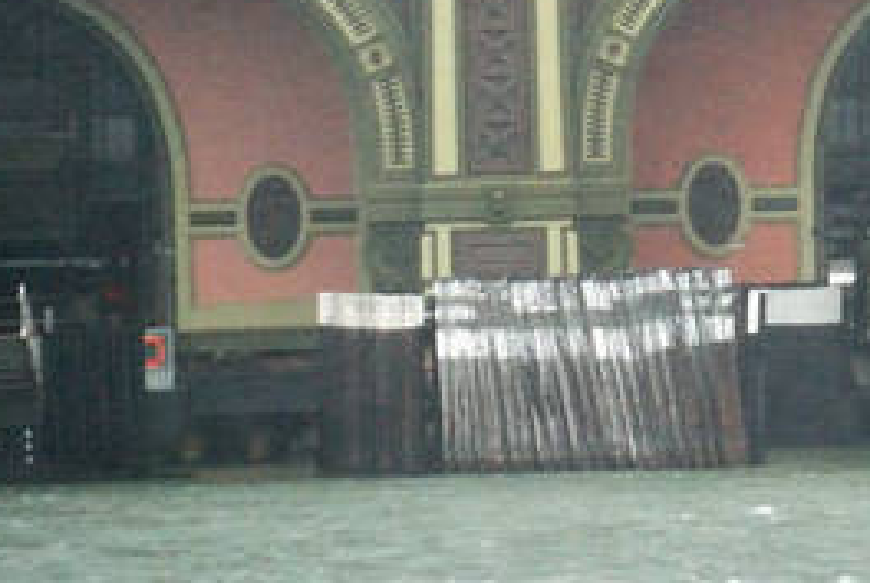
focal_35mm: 795
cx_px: 1055
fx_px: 19245
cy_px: -69
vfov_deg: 1.7
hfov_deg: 2.6
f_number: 5.6
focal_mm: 200
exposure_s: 1/500
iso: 1400
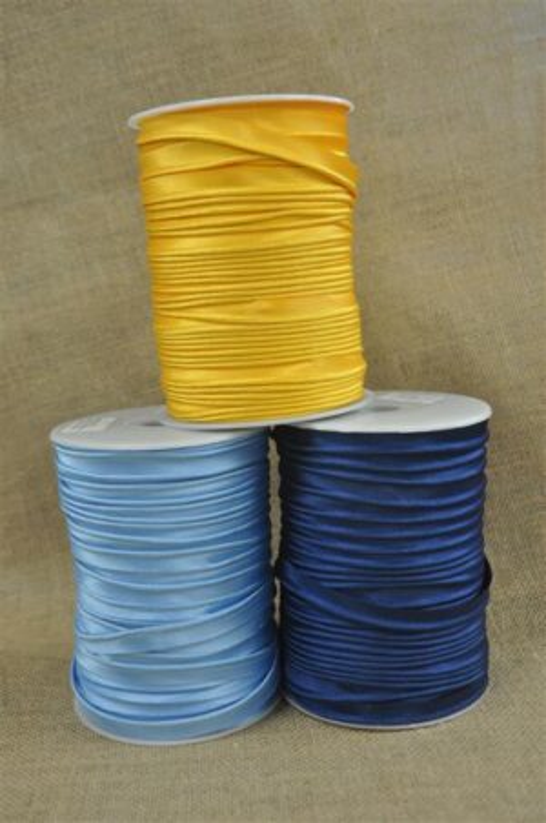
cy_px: 412
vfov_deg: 46.5
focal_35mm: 42
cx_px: 273
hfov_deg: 31.8
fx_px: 958
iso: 800
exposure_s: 1/60
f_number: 3.8
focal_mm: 28
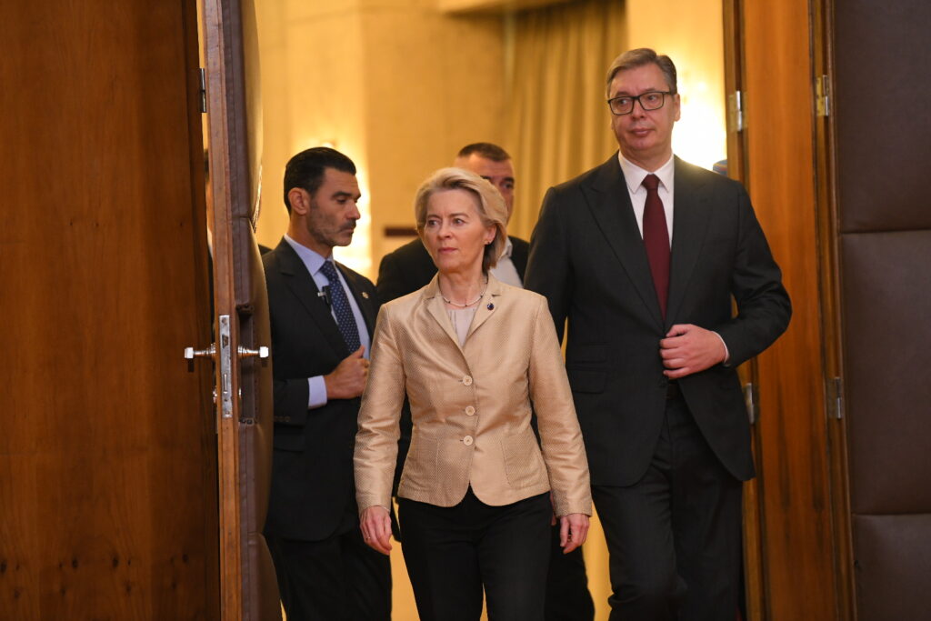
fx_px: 5173
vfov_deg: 6.9
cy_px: 310
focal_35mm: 200
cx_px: 466
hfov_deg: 10.3
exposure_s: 1/400
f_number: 4
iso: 3200
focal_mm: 200
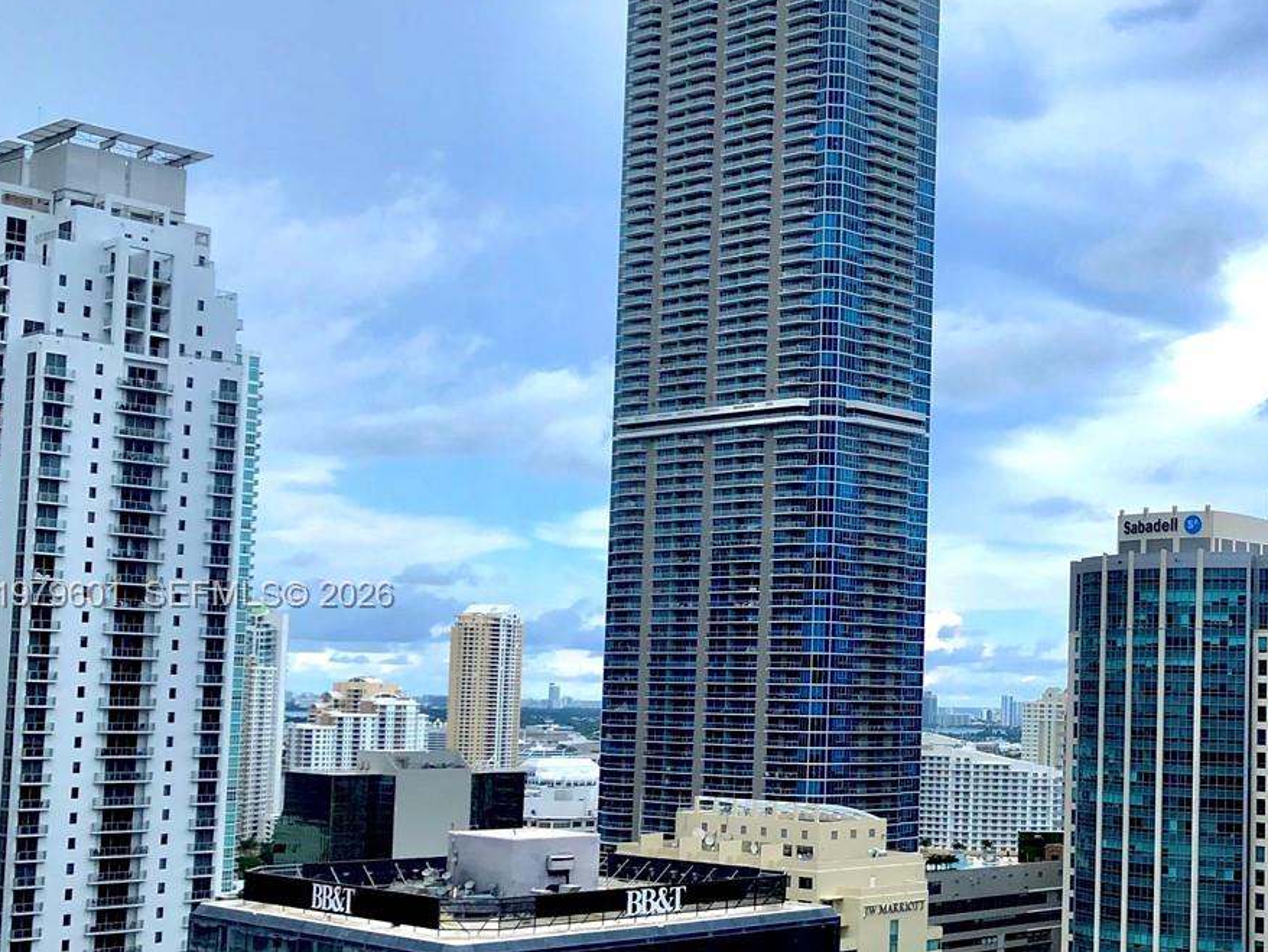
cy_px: 597
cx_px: 1099
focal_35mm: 51
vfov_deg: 28.5
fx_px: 1869
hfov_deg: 35.6
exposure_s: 1/1799
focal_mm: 4
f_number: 1.8
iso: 20
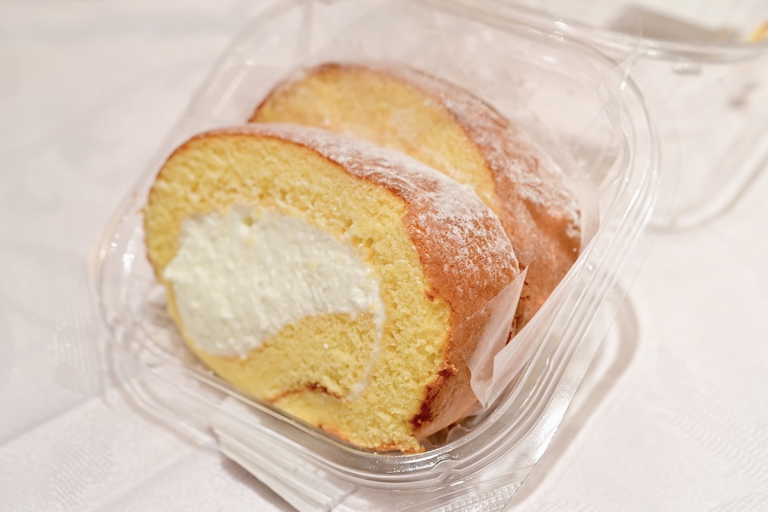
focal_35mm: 60
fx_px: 1280
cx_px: 384
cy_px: 256
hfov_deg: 33.4
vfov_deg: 22.6
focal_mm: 60
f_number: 8
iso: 6400
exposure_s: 1/160
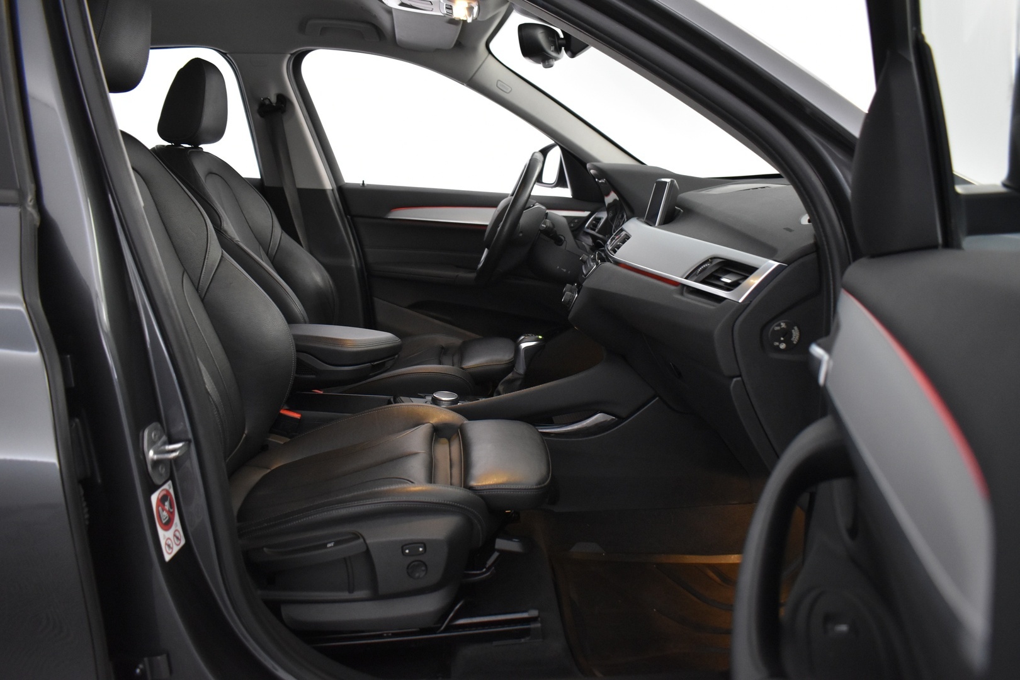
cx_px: 510
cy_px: 340
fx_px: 765
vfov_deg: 47.9
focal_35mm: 27
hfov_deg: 67.4
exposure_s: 1/30
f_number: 3.5
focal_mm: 18
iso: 2000
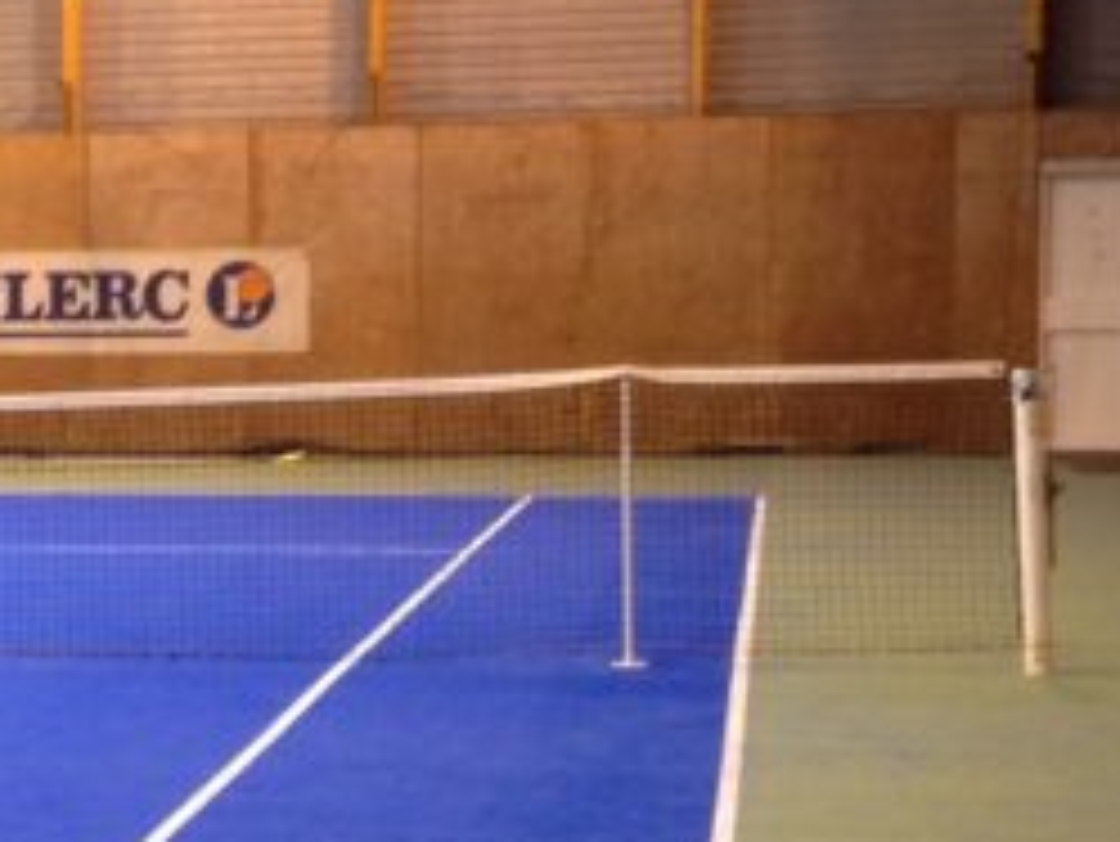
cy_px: 585
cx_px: -513
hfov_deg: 13.0
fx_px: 4661
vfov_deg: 10.3
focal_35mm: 144
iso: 64
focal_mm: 4.28
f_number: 2.4
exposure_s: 1/20
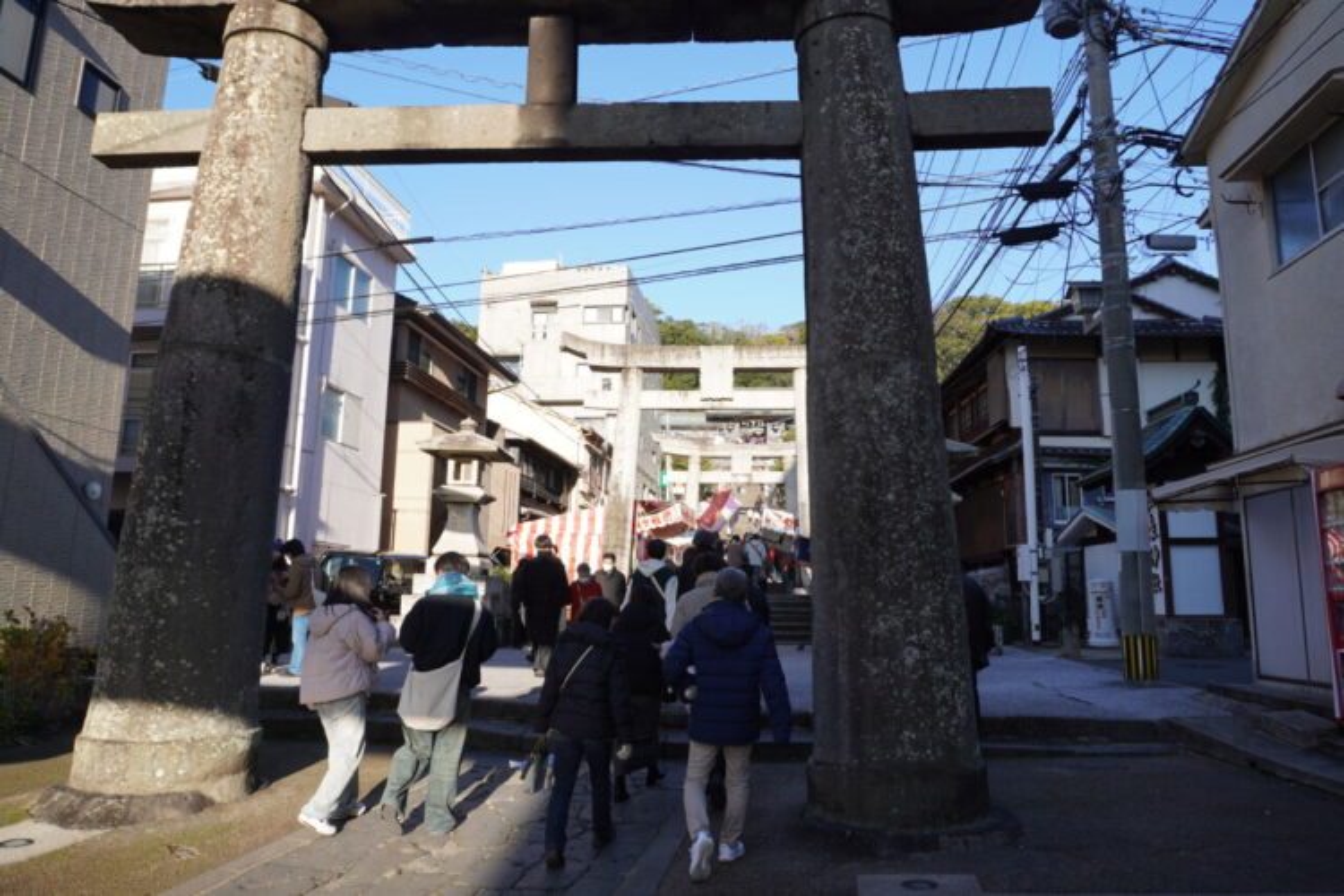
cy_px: 448
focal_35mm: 26
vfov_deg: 50.4
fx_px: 952
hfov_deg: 70.4
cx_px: 672
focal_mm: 17
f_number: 6.3
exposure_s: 1/160
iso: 100
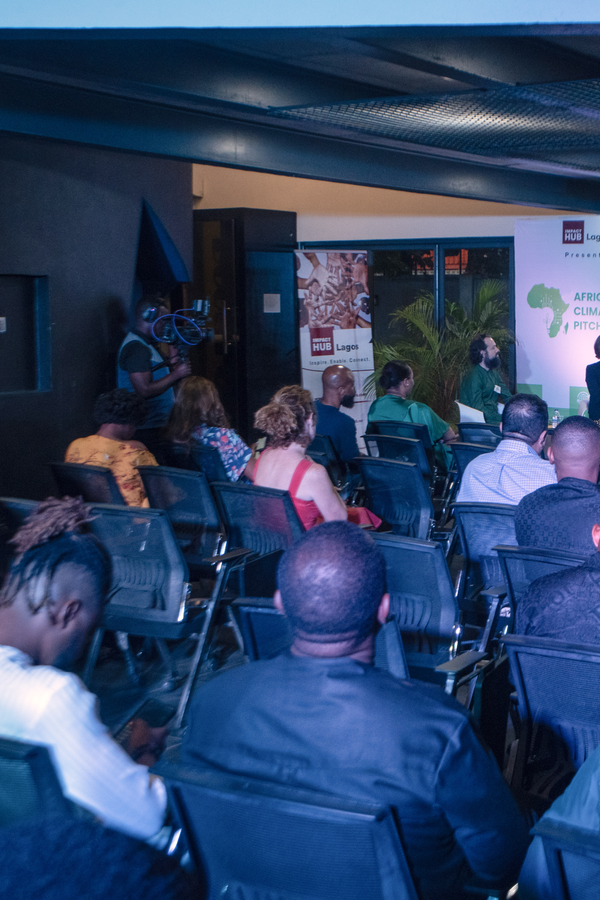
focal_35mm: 57
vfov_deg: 35.1
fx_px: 1425
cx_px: 549
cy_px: 450
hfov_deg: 23.1
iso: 2000
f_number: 8
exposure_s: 1/80
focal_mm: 38
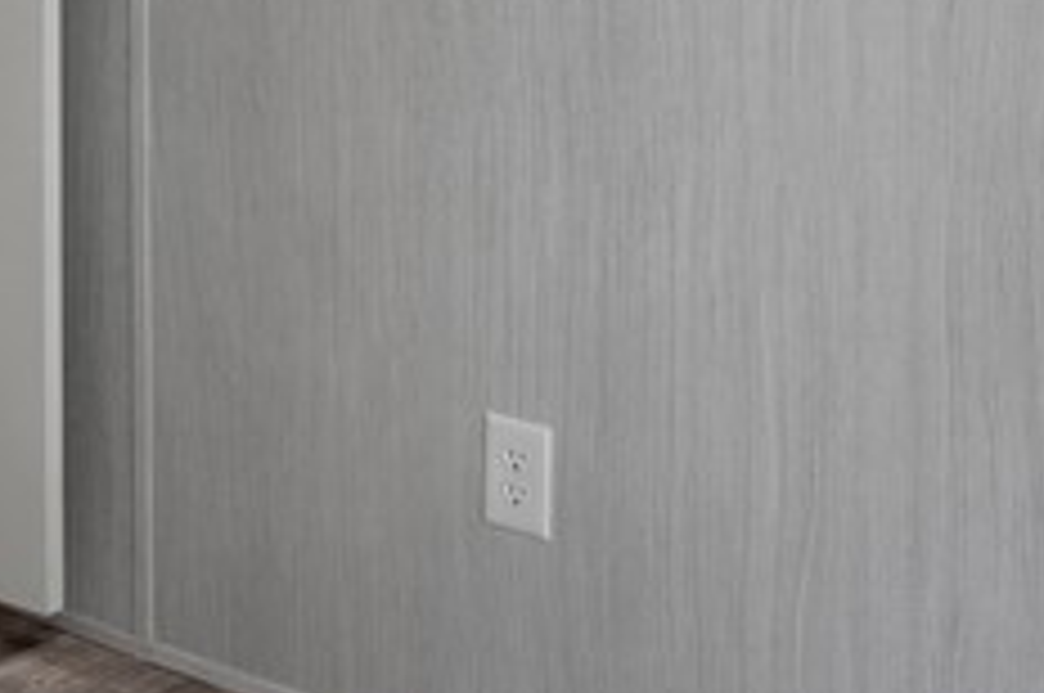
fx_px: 2240
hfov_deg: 24.2
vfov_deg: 16.1
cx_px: -158
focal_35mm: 77
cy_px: -349
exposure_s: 1/5
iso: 100
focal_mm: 11
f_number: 7.1
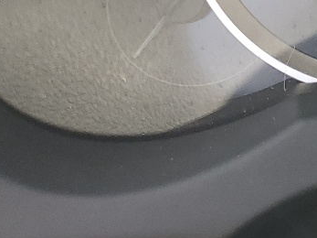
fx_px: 1099
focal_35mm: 120
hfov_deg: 13.5
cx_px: 678
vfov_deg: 11.3
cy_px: -220
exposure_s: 1/204
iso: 50
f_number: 1.5
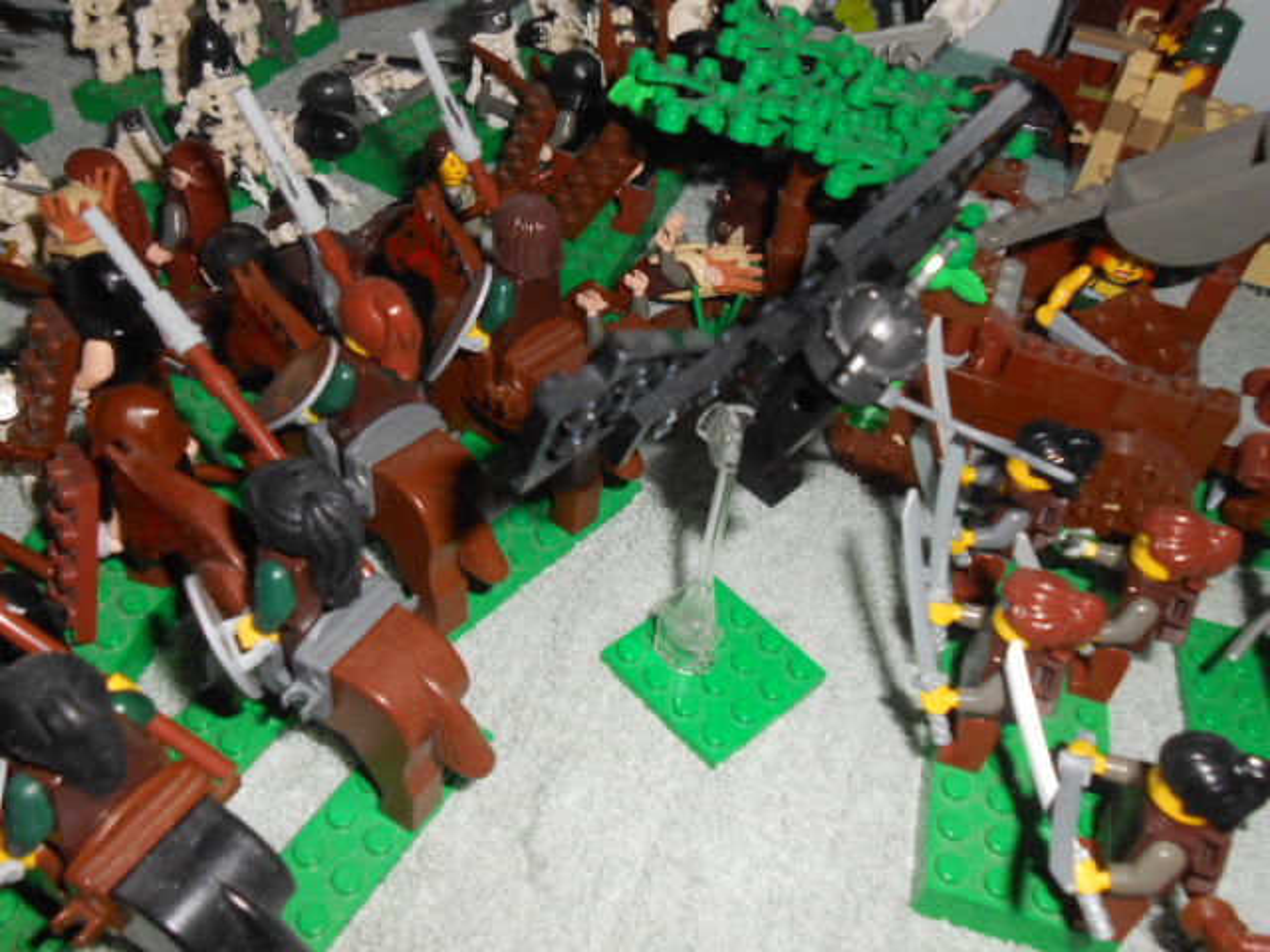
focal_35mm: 30
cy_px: 476
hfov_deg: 60.0
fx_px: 1101
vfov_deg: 46.8
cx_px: 635
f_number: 11.9
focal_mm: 5.3
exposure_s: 1/25
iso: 200
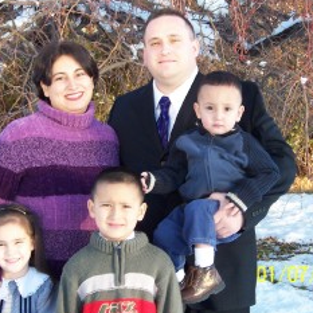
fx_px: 931
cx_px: 121
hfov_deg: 19.1
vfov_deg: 19.1
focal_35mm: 91
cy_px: 126
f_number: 4.8
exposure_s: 1/60
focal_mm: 10
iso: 140
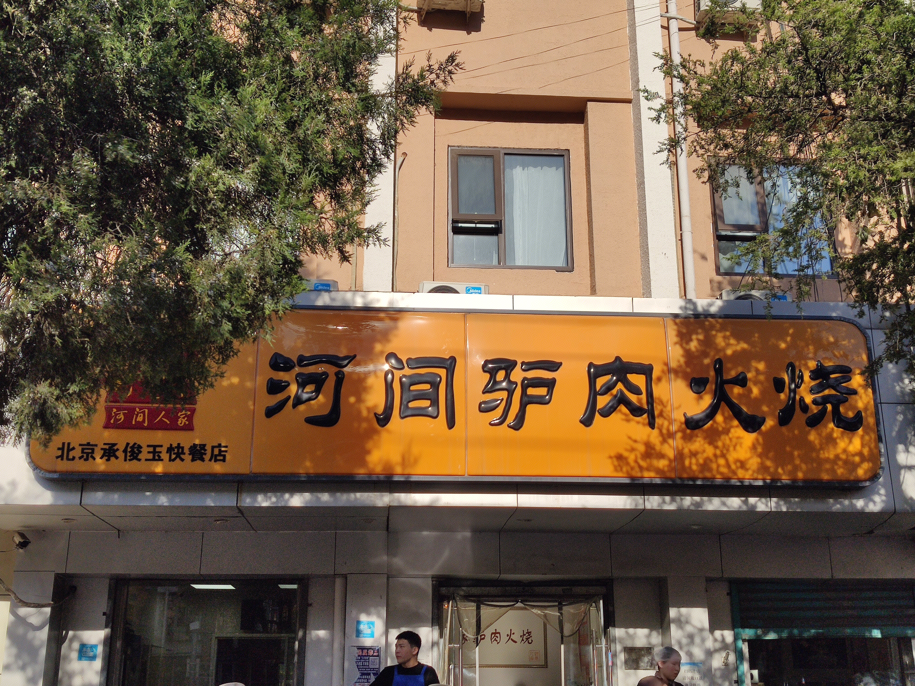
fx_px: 1031
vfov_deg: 36.8
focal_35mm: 39
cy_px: 343
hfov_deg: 47.9
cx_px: 458
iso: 112
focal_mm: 4.75
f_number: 1.75
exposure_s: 1/3754
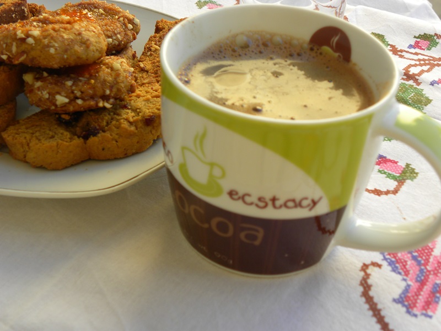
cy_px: 166
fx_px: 662
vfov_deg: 28.0
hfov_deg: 36.8
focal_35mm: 52
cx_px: 220
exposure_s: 1/82
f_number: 3.5
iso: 64
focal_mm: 9.2
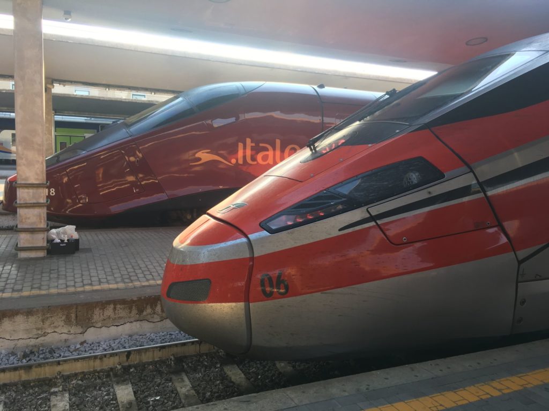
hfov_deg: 61.7
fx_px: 460
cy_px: 206
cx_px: 274
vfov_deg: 48.2
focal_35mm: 29
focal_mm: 4.15
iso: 25
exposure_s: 1/100
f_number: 2.2
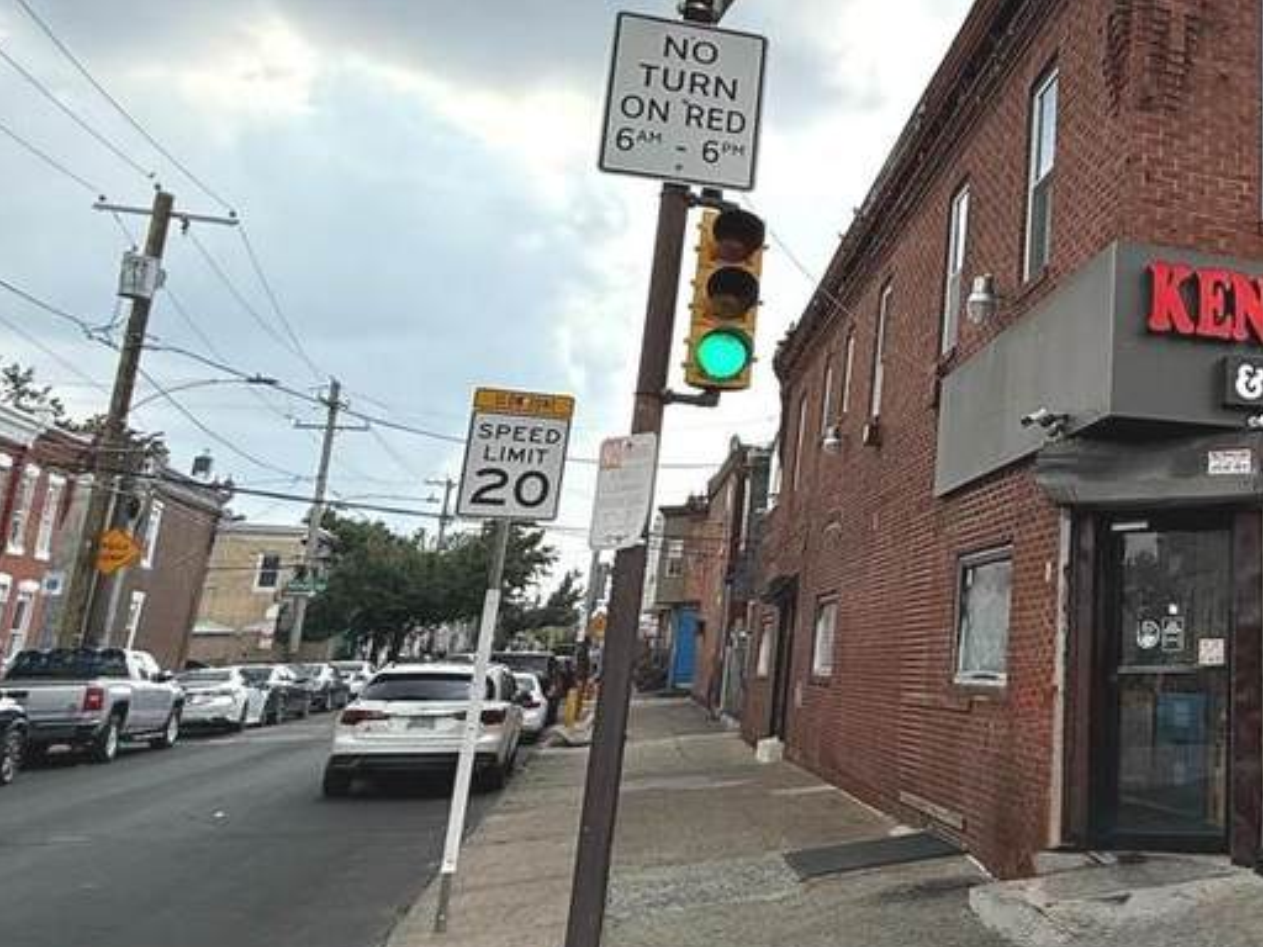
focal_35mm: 35
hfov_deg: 42.6
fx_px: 1277
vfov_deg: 40.4
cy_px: 353
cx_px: 1354
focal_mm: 2.22
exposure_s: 1/1125
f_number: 2.2
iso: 64
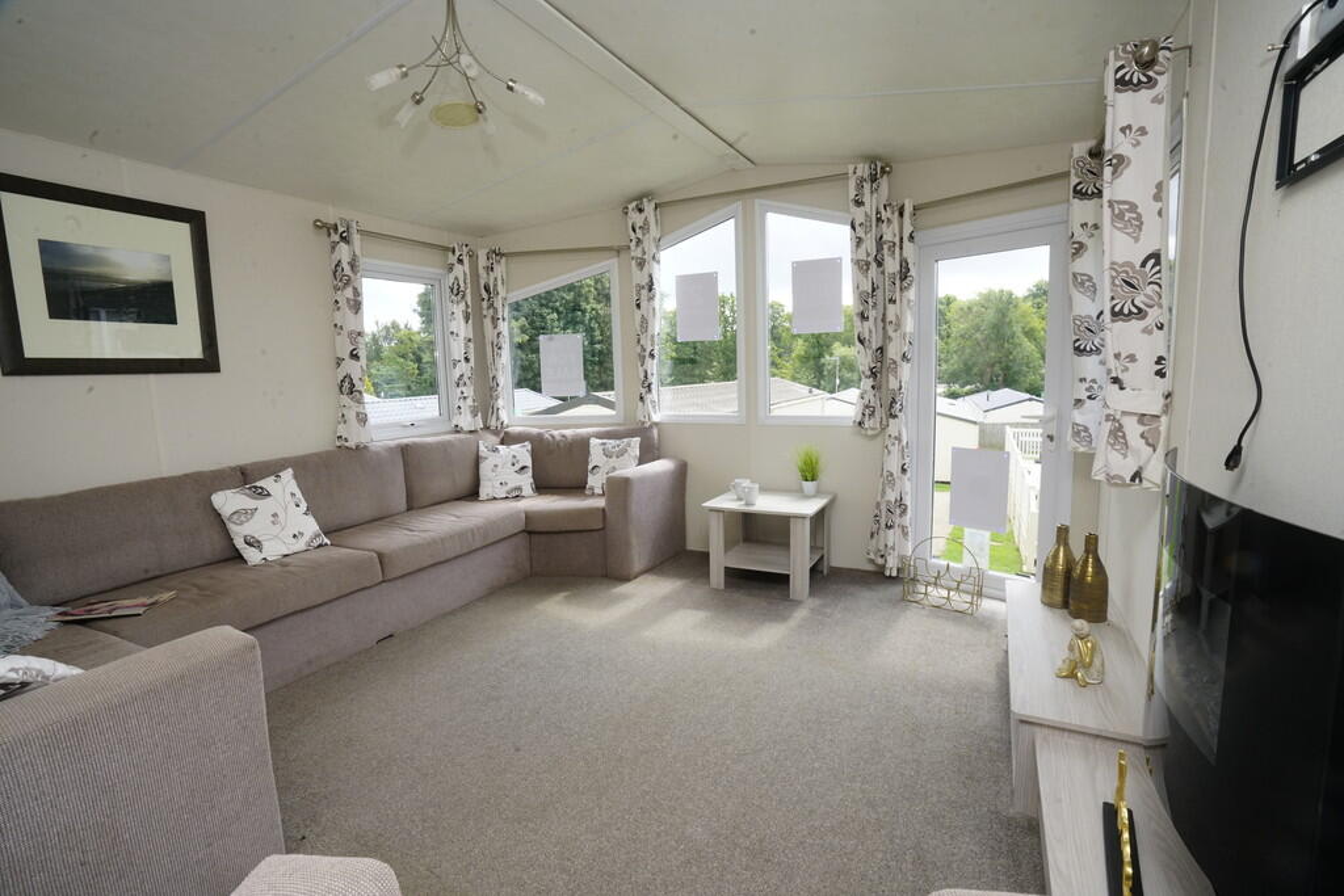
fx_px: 597
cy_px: 448
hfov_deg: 96.7
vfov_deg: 73.8
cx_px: 672
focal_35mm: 16
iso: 1000
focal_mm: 16
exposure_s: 1/60
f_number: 18
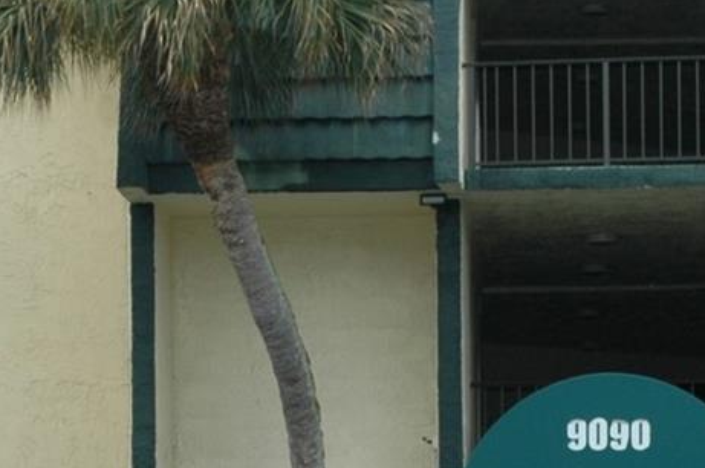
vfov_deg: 7.6
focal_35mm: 177
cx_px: 158
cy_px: 684
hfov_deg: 11.6
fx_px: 3461
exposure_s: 1/320
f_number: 9
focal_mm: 34
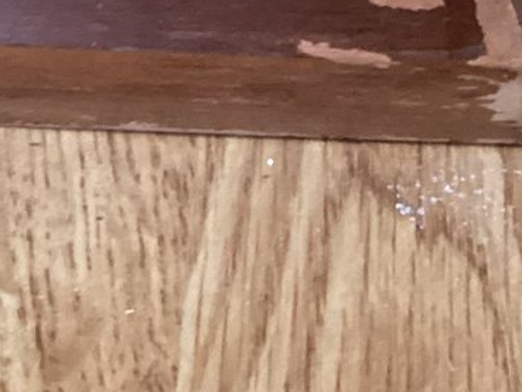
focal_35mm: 127
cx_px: 238
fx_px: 1916
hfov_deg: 15.5
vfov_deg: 11.7
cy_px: 244
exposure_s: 1/24
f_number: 2.4
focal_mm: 3.3
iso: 640
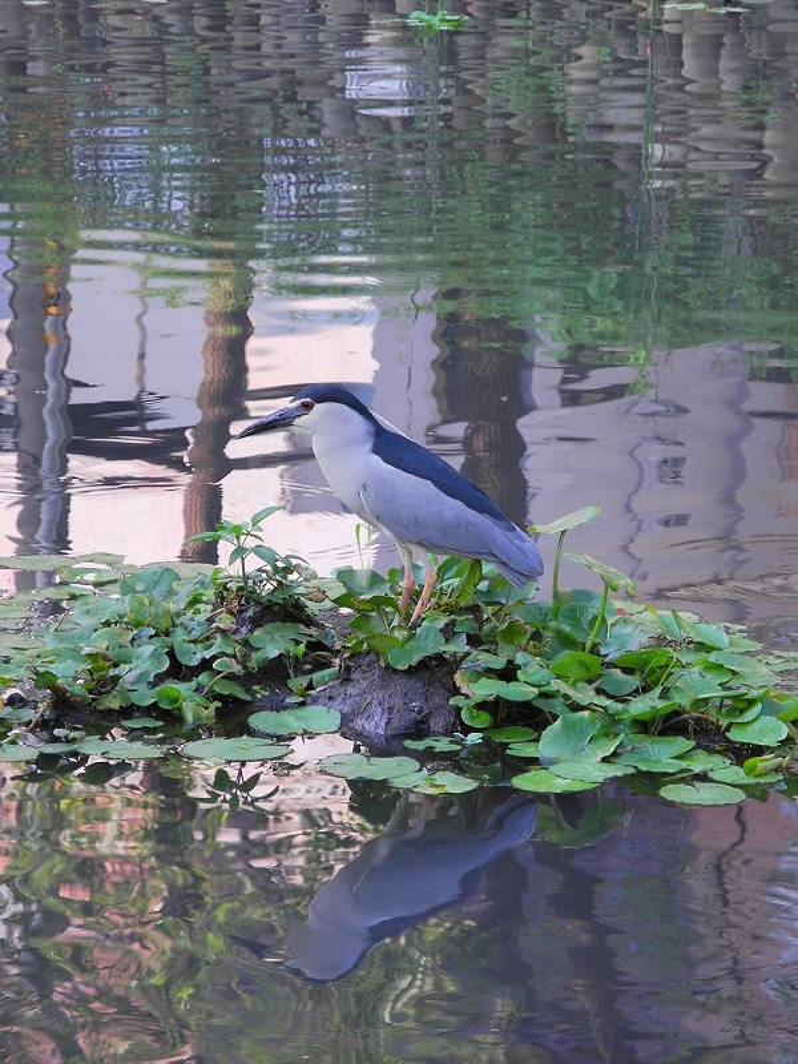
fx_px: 6147
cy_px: 532
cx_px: 399
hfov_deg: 7.4
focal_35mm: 200
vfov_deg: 9.9
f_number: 5.6
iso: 100
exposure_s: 1/37.1
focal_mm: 42.6
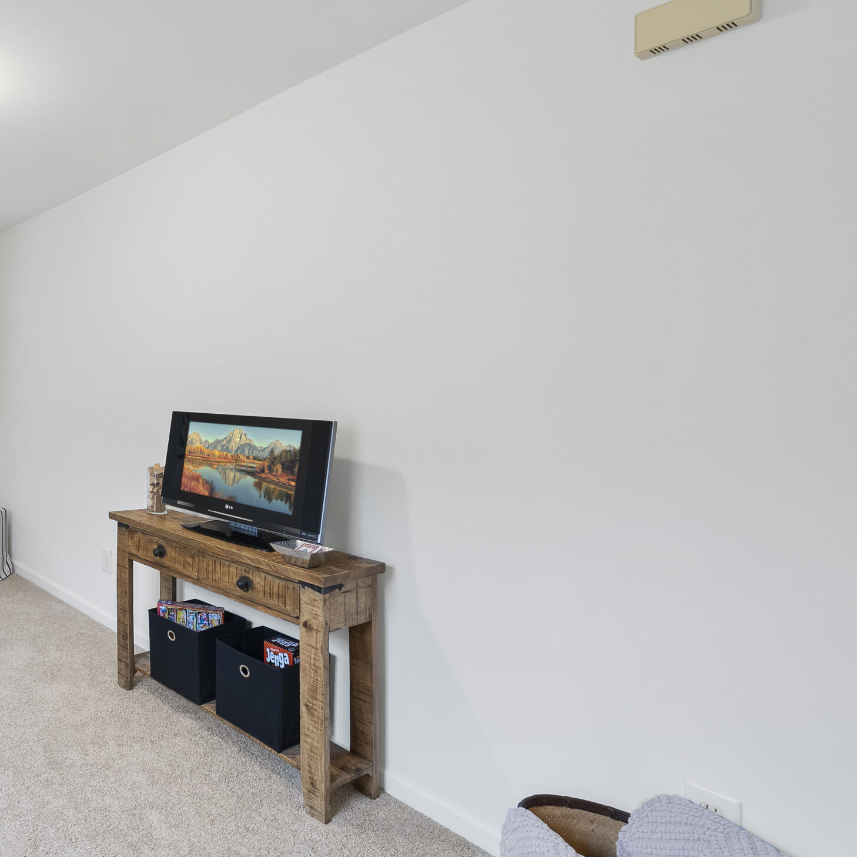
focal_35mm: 21
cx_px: -21
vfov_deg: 71.9
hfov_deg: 54.2
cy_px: 375
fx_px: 588
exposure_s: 1/2.5
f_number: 7.1
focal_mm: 12
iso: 400
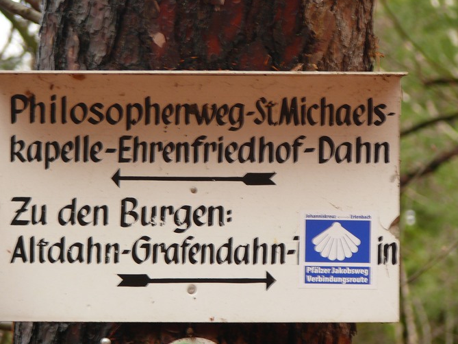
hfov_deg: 7.9
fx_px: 3322
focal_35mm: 251
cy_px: 162
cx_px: 246
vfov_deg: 5.9
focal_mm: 47.3
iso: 125
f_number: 3.6
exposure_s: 1/30
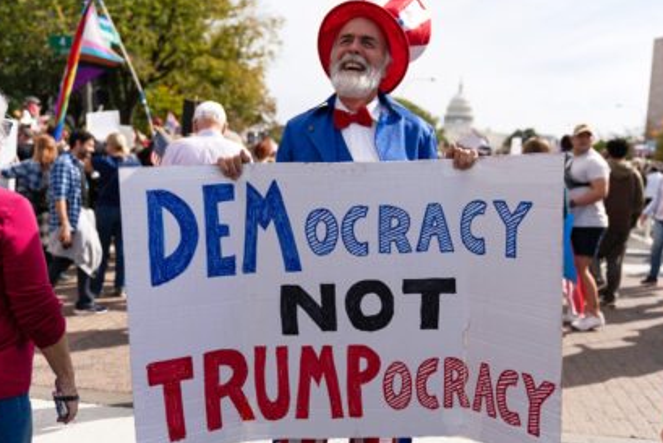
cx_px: 342
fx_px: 608
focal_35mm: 33
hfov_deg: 57.2
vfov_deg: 40.0
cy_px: 224
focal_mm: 30
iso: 100
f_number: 2.8
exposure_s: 1/2500
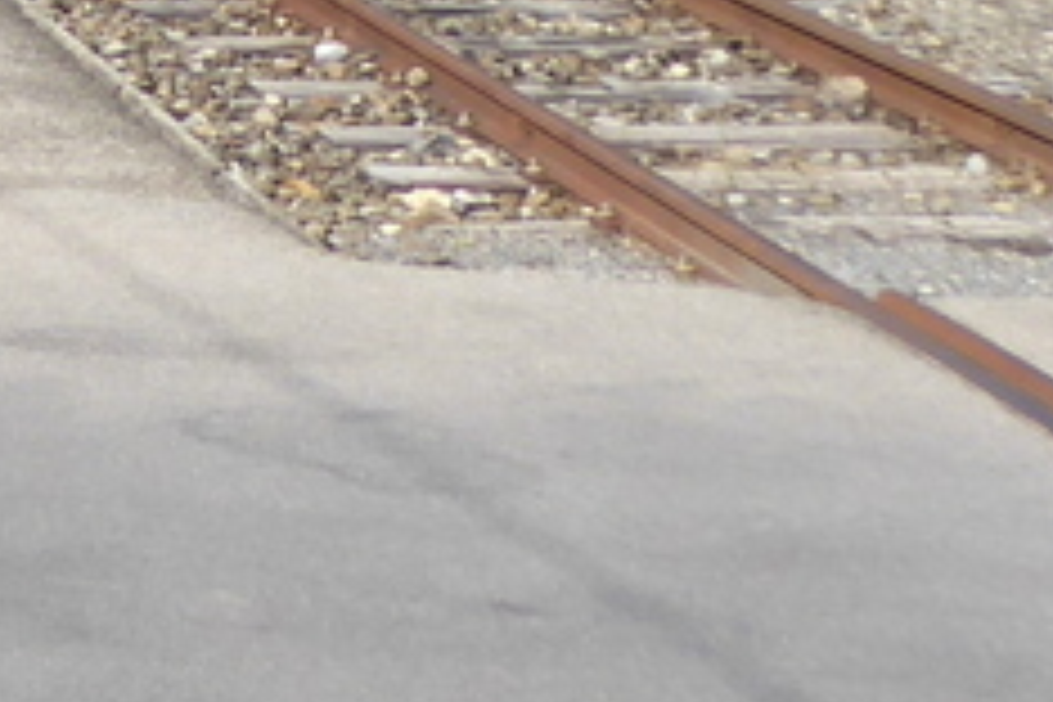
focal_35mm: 171
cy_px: -990
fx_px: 5001
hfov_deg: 11.1
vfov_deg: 7.5
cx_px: -940
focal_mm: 5.4
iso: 80
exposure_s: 1/500
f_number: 3.5
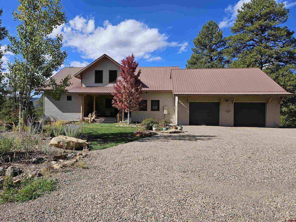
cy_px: 111
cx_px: 148
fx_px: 197
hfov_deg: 73.9
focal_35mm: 23
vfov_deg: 58.9
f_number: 1.8
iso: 25
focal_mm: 5.4
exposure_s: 1/2145
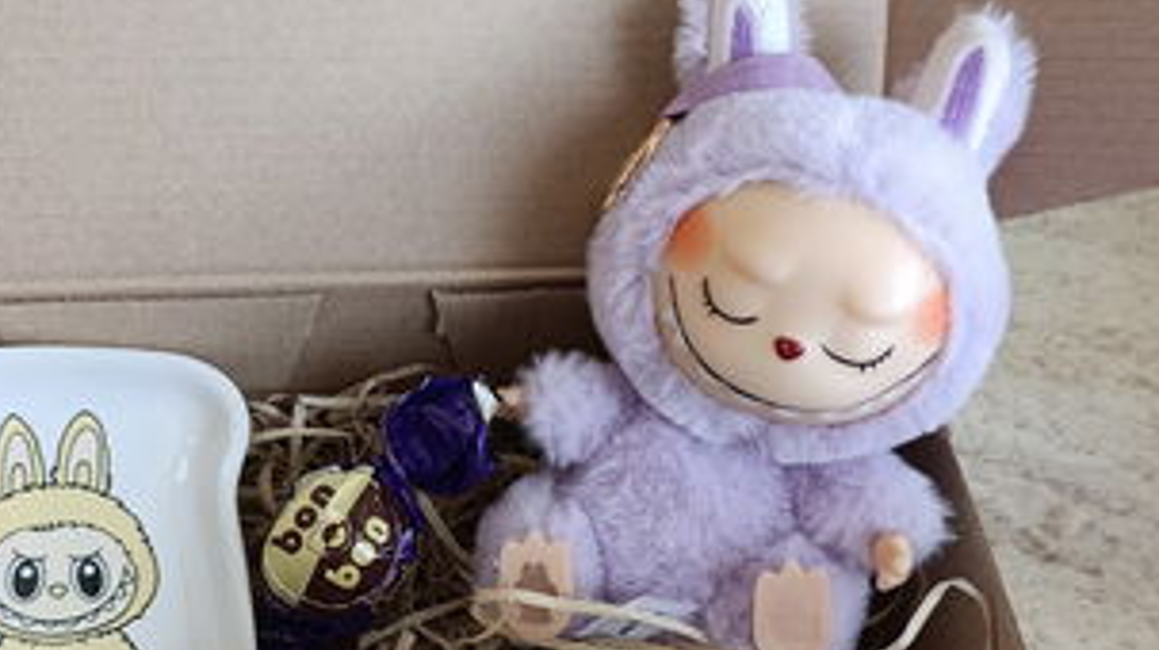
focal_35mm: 44
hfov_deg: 46.2
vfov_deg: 26.8
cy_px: 461
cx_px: 463
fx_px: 1351
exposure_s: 1/100
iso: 165
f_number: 1.65
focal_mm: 6.11
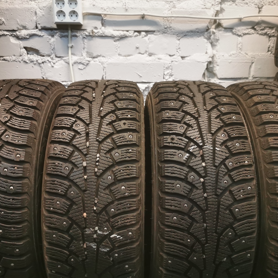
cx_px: 137
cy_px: 140
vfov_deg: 51.1
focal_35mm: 32
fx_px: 291
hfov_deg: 51.1
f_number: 1.6
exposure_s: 1/50
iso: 250
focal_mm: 5.56
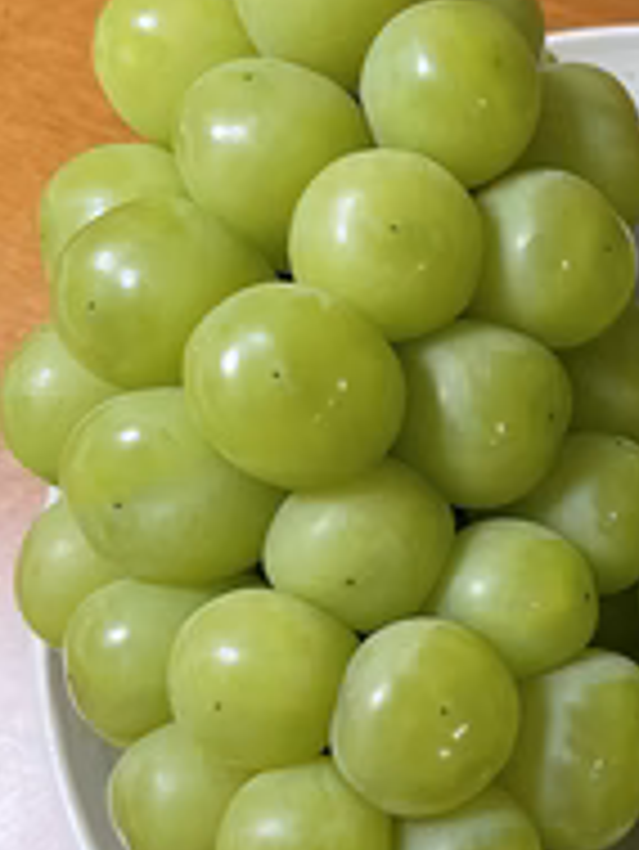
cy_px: 468
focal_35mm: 55
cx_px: 662
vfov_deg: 34.9
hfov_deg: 25.1
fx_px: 1352
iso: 200
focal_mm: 4.2
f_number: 1.6
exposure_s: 1/50
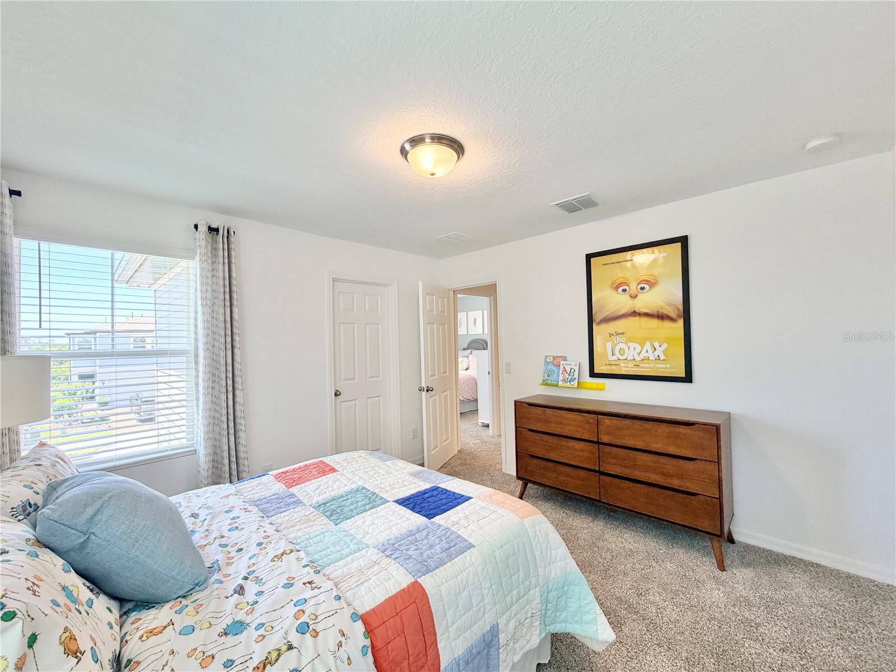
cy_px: 336
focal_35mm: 14
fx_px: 362
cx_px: 448
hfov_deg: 102.1
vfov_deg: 85.7
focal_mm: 2.22
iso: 200
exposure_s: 1/121
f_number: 2.2
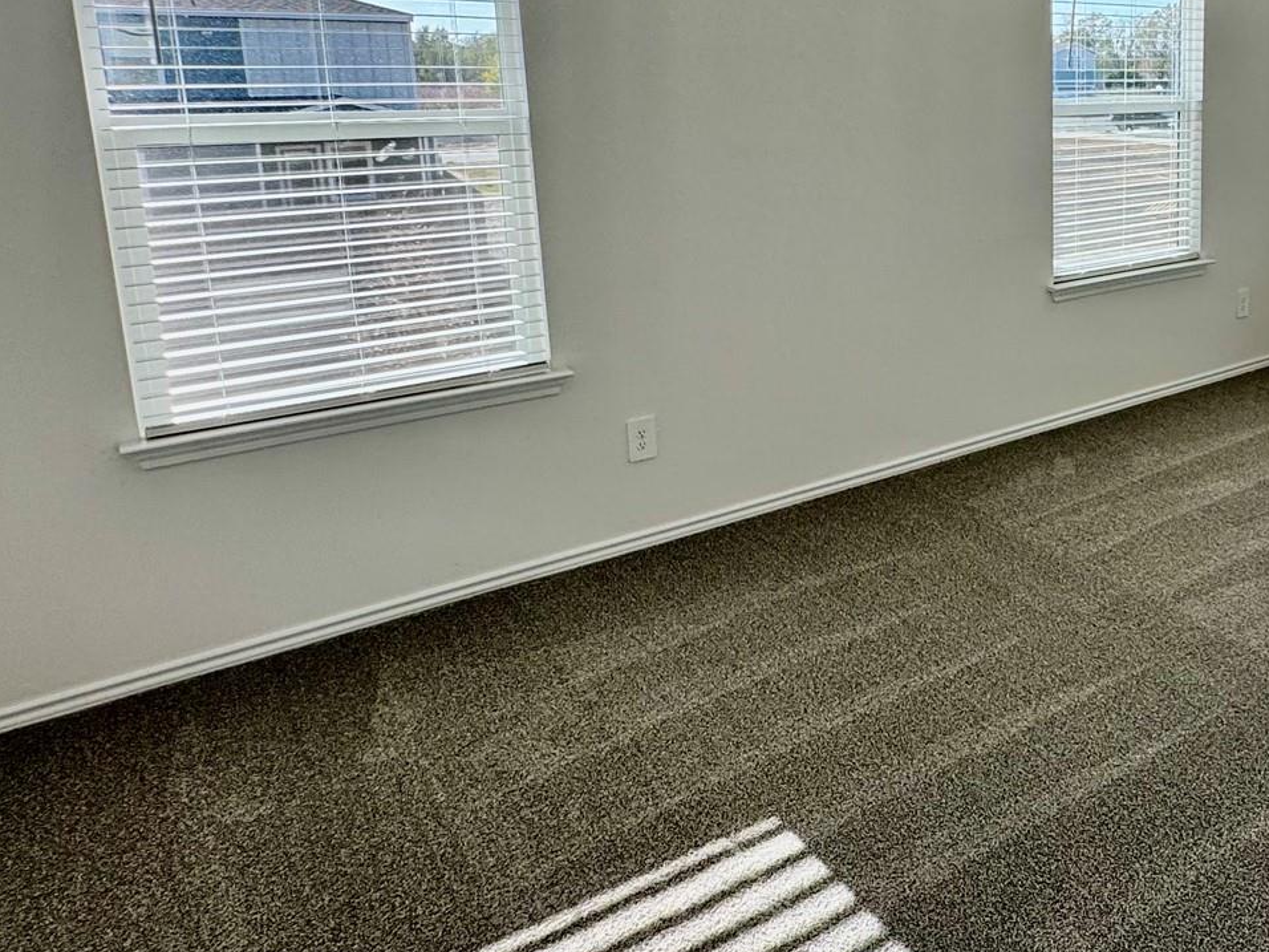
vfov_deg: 45.3
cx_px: 1177
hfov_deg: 51.7
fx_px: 1100
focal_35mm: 30
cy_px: 243
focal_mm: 2.22
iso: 40
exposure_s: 1/274
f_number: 2.2
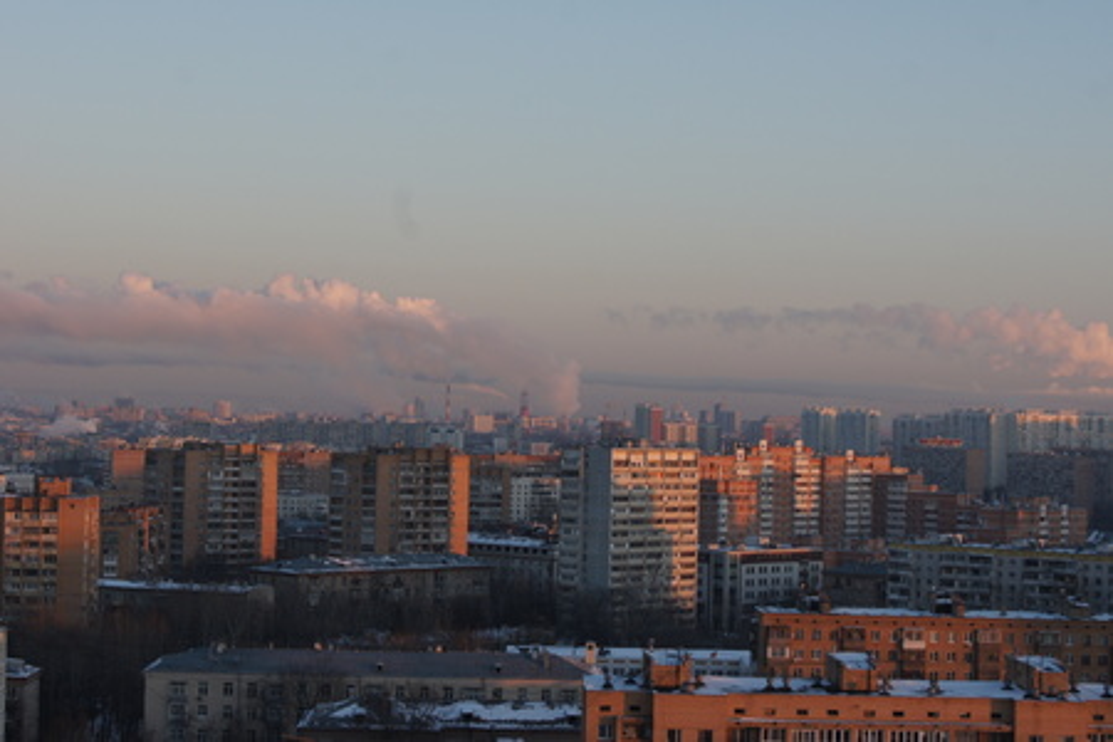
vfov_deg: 16.6
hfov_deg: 24.6
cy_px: 371
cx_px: 556
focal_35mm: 82
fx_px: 2550
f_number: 8
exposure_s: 1/100
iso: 200
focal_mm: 55
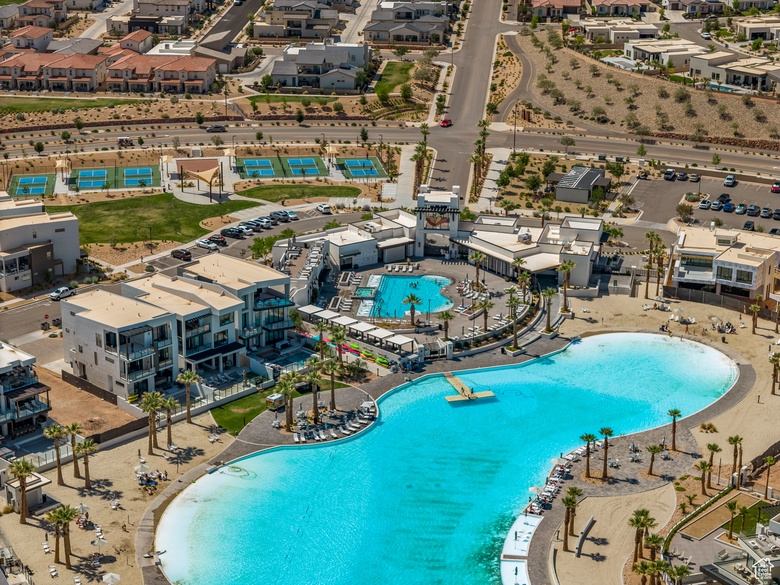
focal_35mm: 70
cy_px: 292
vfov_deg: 21.0
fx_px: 1577
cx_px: 390
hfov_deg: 27.8
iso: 110
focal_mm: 19.35
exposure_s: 1/320
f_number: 2.8
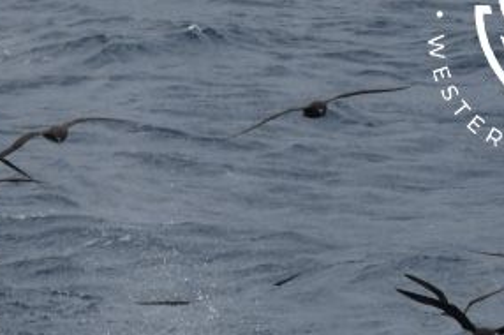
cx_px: -26
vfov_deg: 1.5
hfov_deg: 2.3
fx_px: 12530
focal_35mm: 896
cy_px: 382
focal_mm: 320
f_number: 5.6
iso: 800
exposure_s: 1/8000
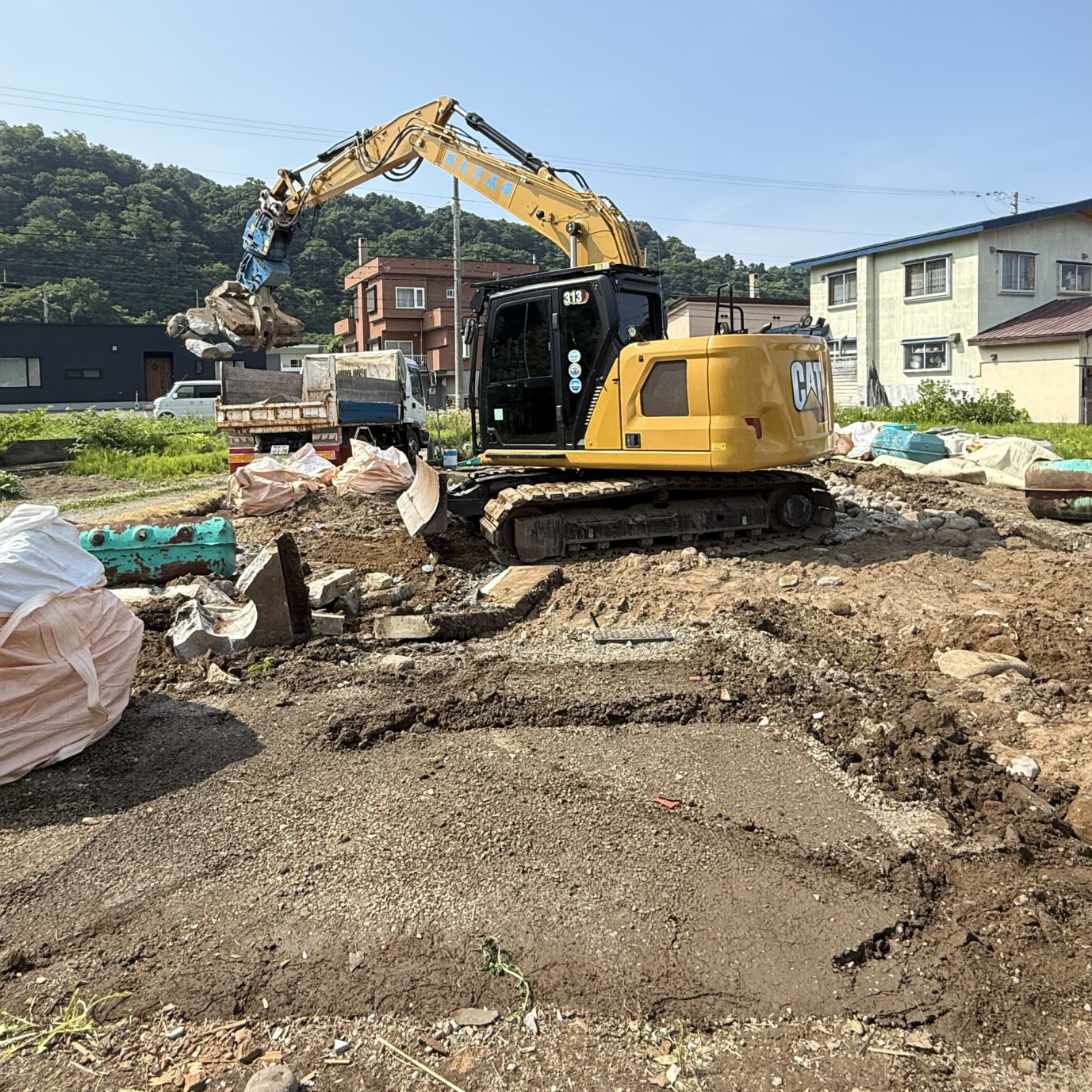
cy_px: 431
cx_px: 536
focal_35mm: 23
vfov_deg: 66.5
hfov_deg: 67.3
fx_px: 821
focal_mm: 2.22
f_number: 2.2
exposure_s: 1/1497
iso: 50
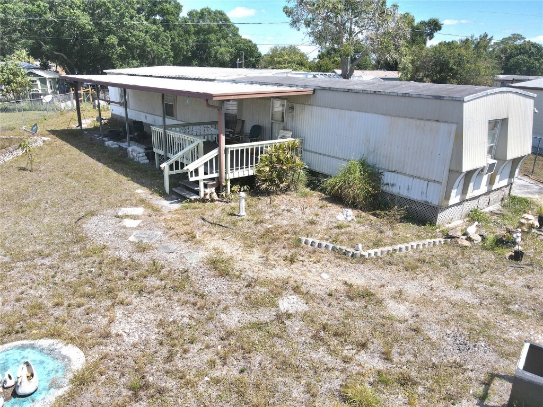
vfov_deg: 56.8
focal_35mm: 24
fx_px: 376
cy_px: 204
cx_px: 272
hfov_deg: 71.6
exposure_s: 1/667
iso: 100
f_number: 2.8
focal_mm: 4.5
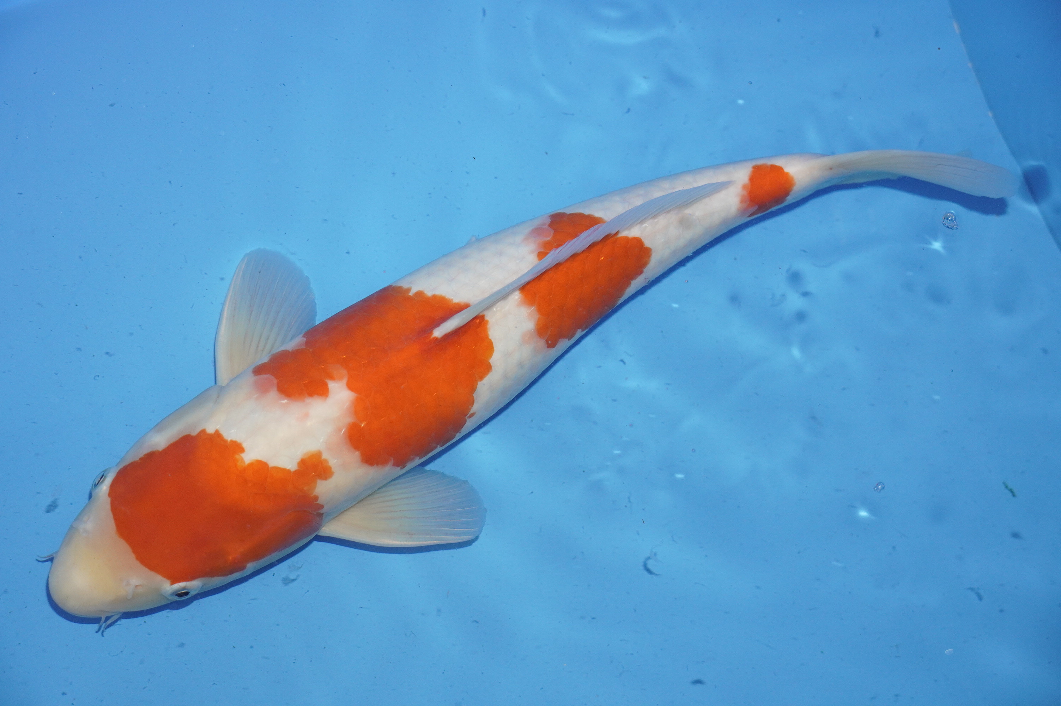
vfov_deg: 20.1
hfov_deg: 29.9
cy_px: 353
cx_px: 530
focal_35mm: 68
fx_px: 1988
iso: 1250
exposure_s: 1/160
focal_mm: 45
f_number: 5
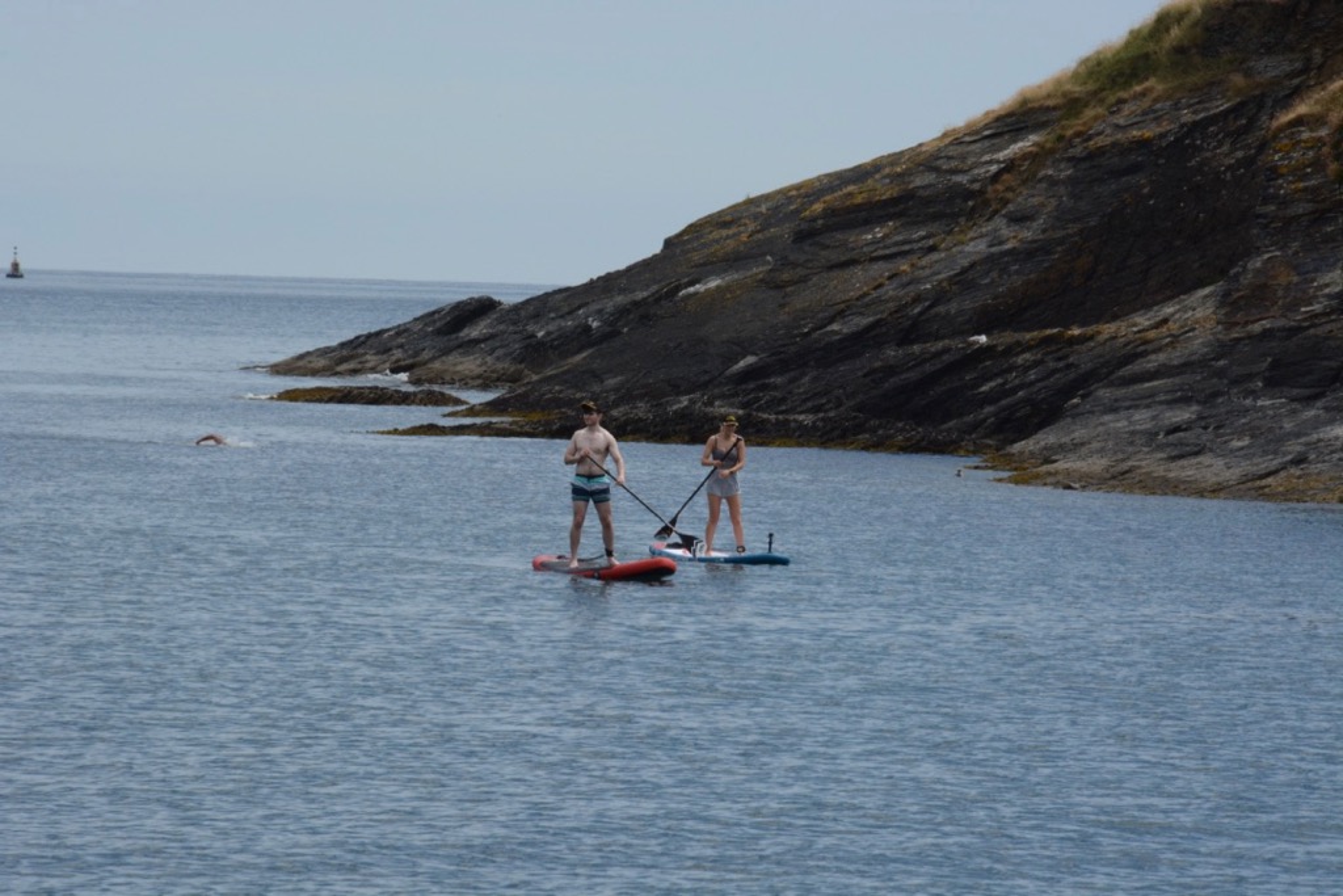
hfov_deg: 6.9
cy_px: 448
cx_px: 672
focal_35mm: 300
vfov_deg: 4.6
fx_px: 11192
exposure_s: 1/640
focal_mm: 200
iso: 800
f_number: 18
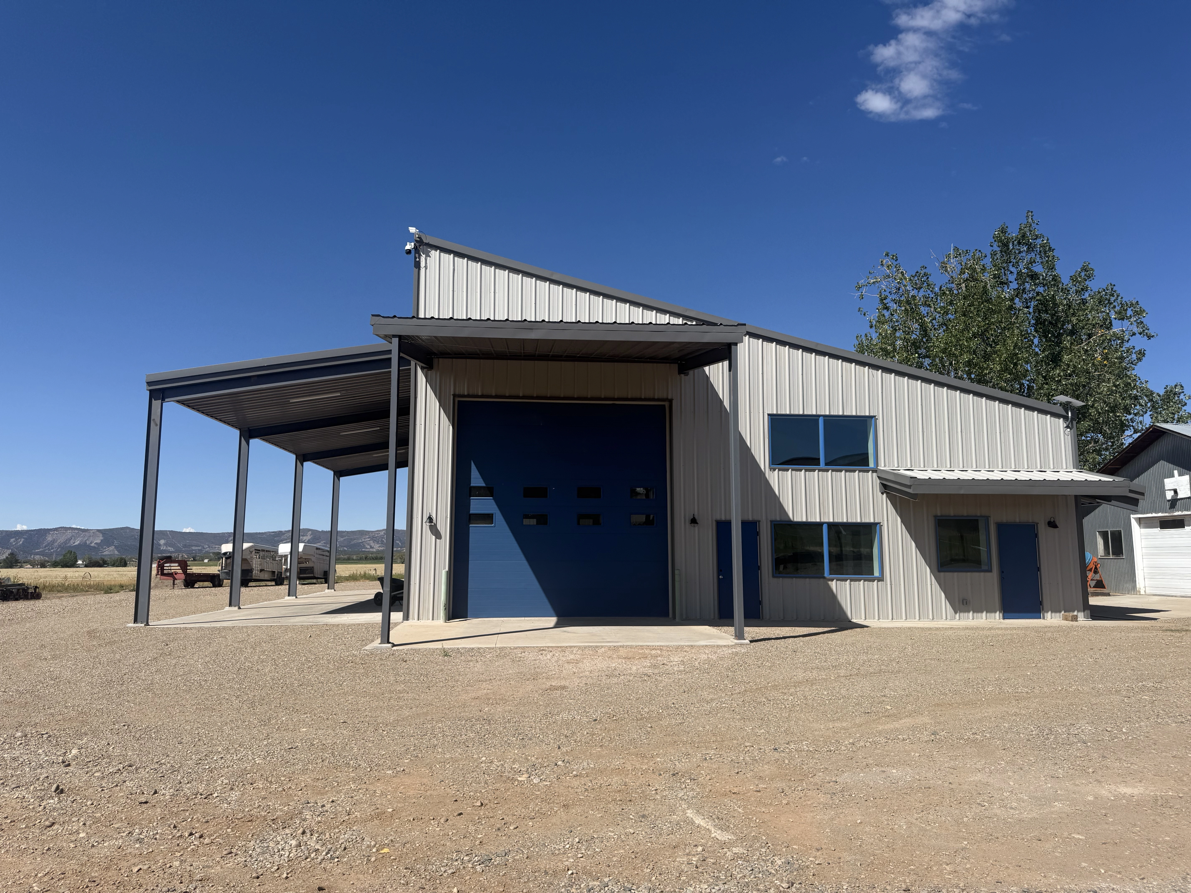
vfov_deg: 56.8
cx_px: 596
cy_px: 446
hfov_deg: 71.6
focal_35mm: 24
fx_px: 826
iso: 80
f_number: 1.78
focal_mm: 6.76
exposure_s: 1/6173
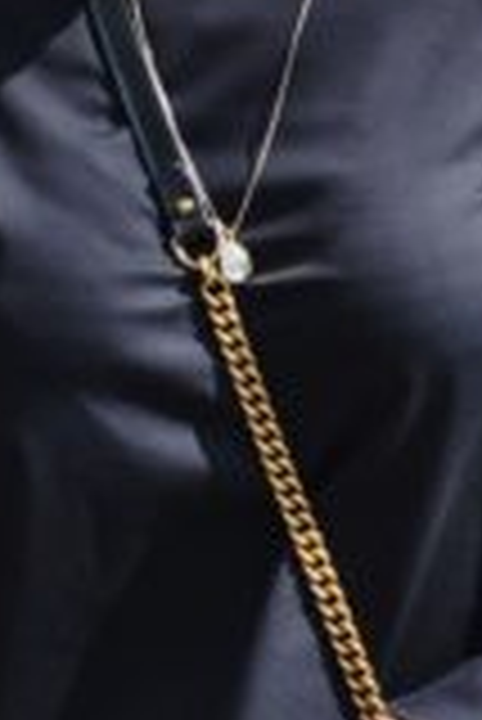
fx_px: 11001
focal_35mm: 549
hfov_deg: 2.5
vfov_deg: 3.7
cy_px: 950
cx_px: 221
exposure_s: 1/2000
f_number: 5
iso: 500
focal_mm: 86
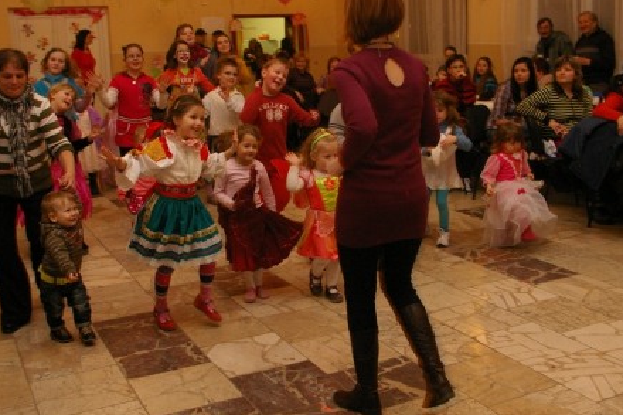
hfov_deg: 42.8
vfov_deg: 29.2
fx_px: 796
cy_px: 181
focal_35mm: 46
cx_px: 311
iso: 800
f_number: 5.6
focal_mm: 20
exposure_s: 1/30
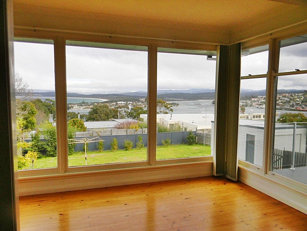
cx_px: 154
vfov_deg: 49.7
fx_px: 248
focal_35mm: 28
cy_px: 116
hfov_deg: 63.4
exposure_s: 1/336
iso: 80
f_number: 3.5
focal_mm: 5
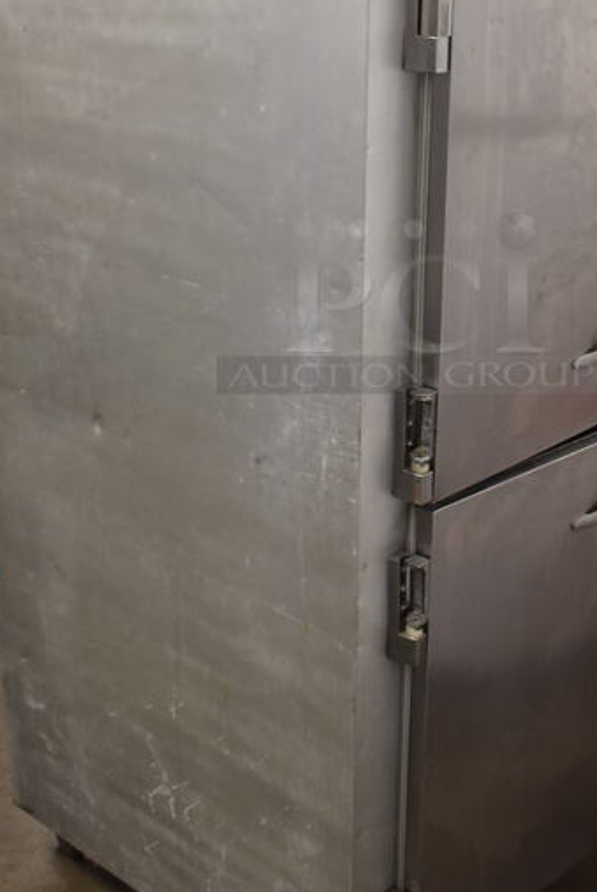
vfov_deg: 36.5
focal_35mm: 54
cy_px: 302
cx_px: 414
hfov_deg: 24.9
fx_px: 1340
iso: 450
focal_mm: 20
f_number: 3.5
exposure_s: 1/30
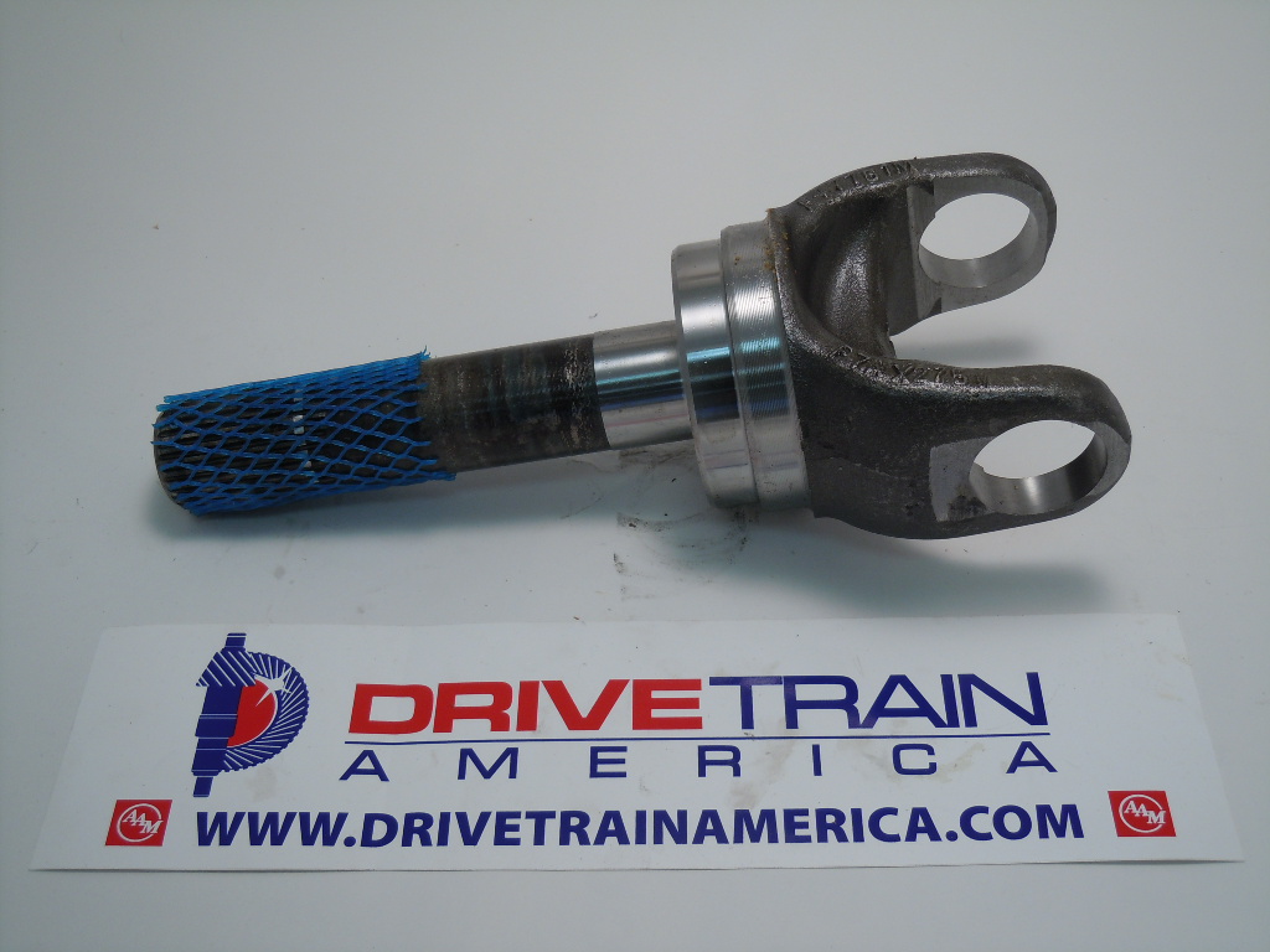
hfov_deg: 42.1
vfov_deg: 32.2
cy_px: 476
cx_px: 635
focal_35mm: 45
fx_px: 1651
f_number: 3.8
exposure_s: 1/125
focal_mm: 8.1
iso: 100
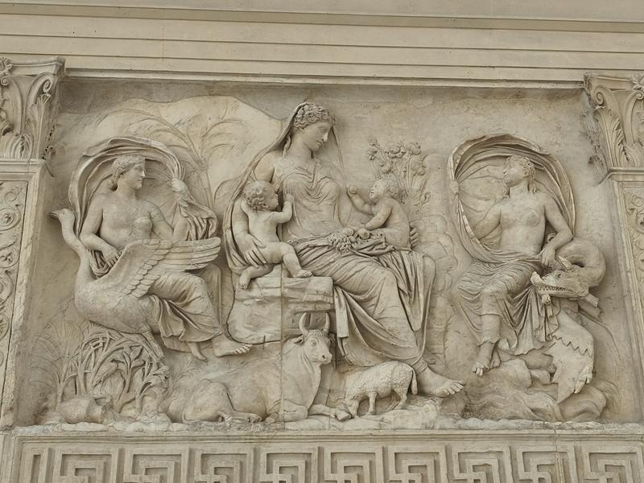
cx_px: 322
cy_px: 242
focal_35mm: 44
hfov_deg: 42.9
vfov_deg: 32.9
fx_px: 819
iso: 50
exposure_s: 1/105
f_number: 1.65
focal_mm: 6.14
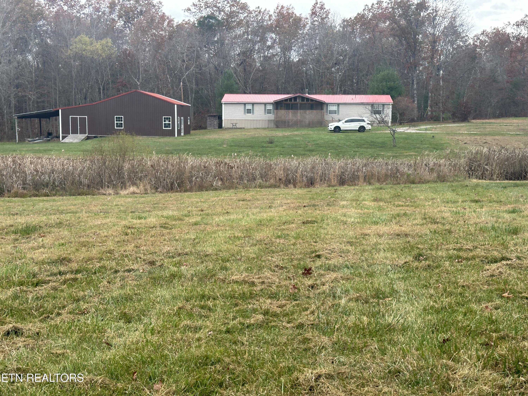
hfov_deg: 39.7
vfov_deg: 30.3
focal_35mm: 48
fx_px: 732
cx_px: 264
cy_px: 198
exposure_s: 1/1145
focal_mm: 6.86
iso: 64
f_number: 1.78
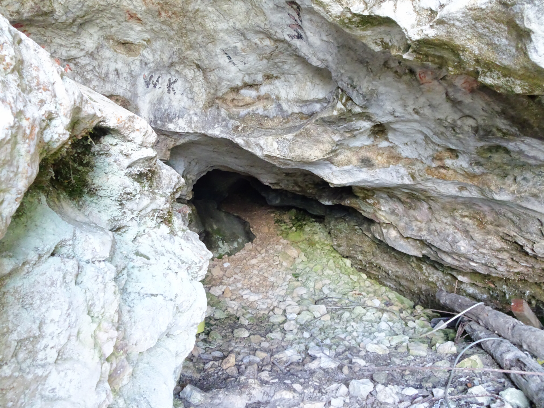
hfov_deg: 71.6
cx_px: 272
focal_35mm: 24
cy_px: 204
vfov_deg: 56.8
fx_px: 377
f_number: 3.5
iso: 800
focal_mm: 4.1
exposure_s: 1/20
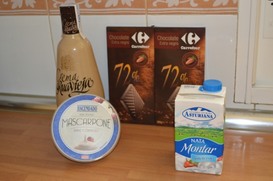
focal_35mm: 48
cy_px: 90
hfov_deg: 41.2
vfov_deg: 28.0
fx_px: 364
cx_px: 136
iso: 1250
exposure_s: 1/60
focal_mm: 32
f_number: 4.8
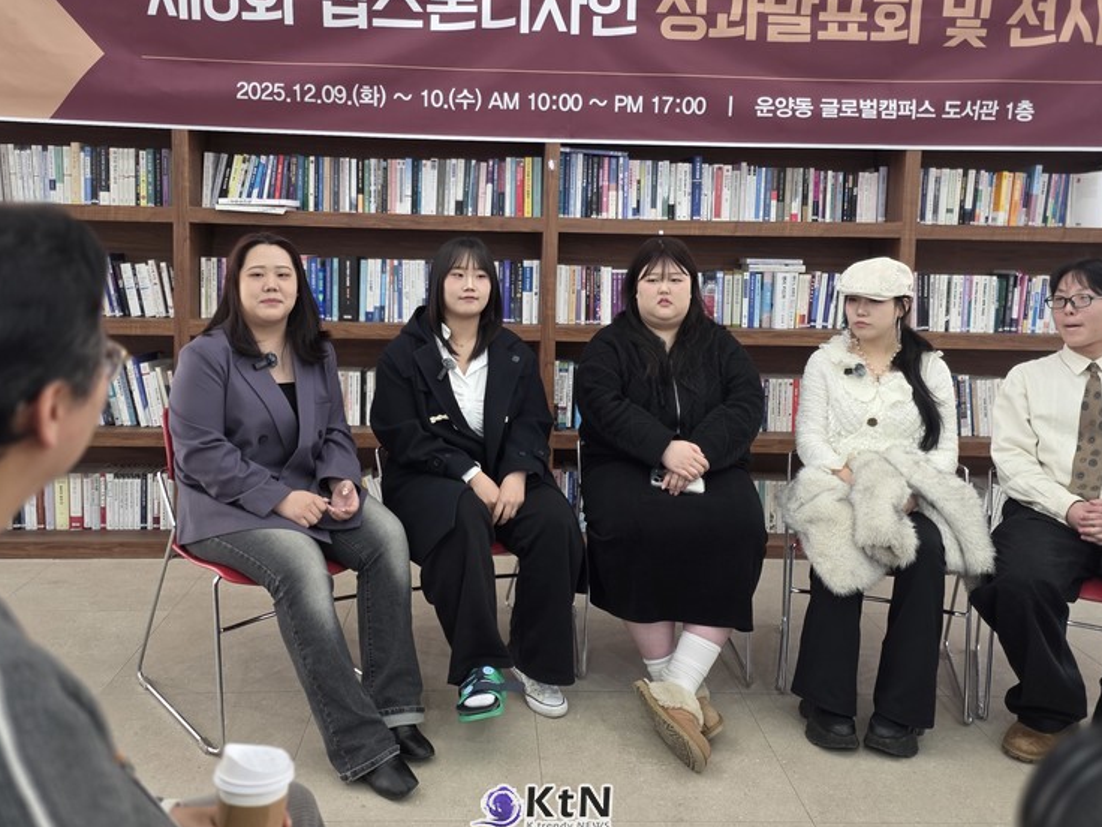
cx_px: 520
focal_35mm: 30
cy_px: 316
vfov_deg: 46.4
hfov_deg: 59.9
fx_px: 955
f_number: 1.7
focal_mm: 6.25
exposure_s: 1/120
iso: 400
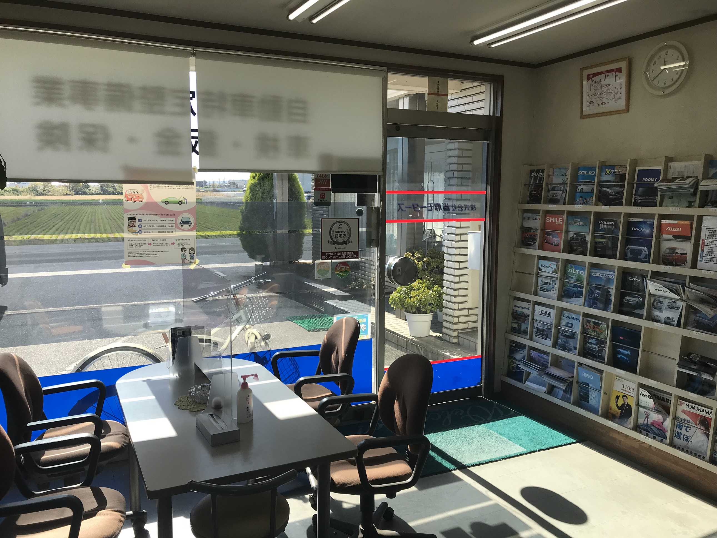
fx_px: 580
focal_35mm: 28
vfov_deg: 49.7
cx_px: 358
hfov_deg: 63.4
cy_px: 269
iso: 20
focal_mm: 3.99
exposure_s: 1/887
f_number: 1.8
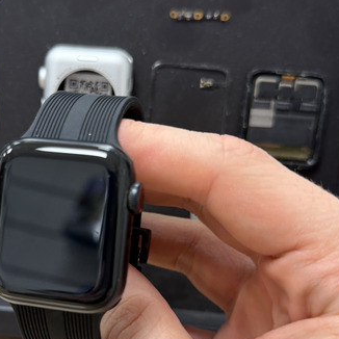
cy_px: 213
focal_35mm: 52
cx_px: 100
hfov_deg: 32.4
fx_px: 576
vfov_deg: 32.6
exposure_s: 1/100
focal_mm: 6.76
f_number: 1.78
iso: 160
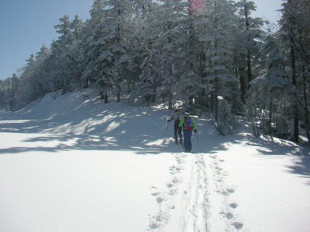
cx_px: 155
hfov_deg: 50.1
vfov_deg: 38.7
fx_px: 331
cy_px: 116
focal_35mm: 37
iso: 50
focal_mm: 5.7
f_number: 6.9
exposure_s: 1/1250
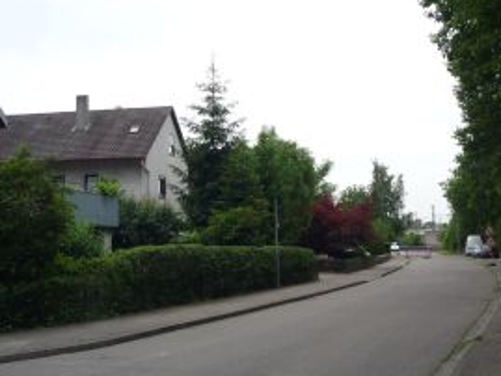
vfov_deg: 25.7
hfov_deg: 33.8
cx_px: 253
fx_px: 825
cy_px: 160
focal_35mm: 57
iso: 100
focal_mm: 5.2
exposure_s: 1/400
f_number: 4
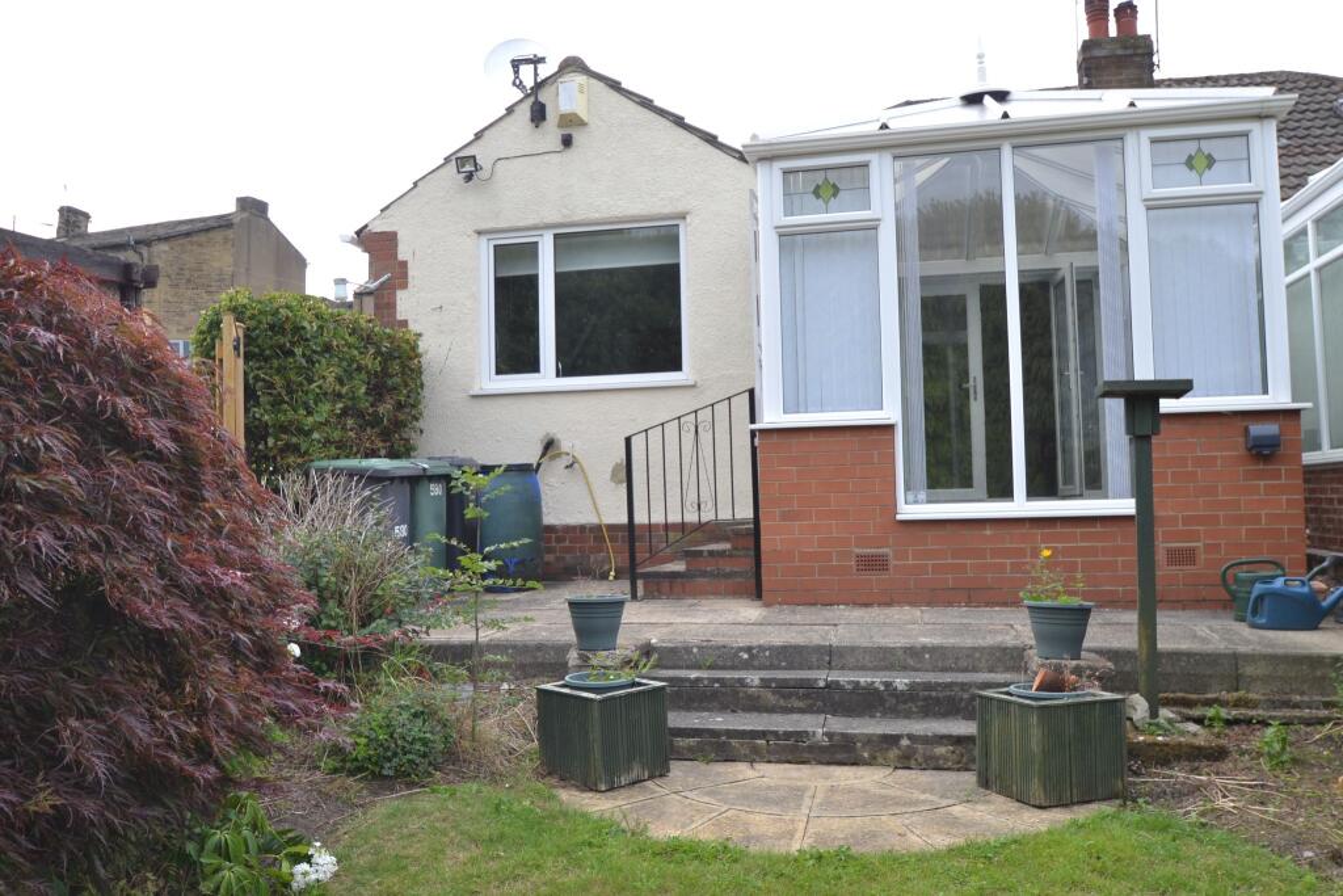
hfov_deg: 64.5
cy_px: 448
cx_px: 672
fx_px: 1063
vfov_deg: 45.7
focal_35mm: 28
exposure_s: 1/160
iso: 100
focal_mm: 19
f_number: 5.6
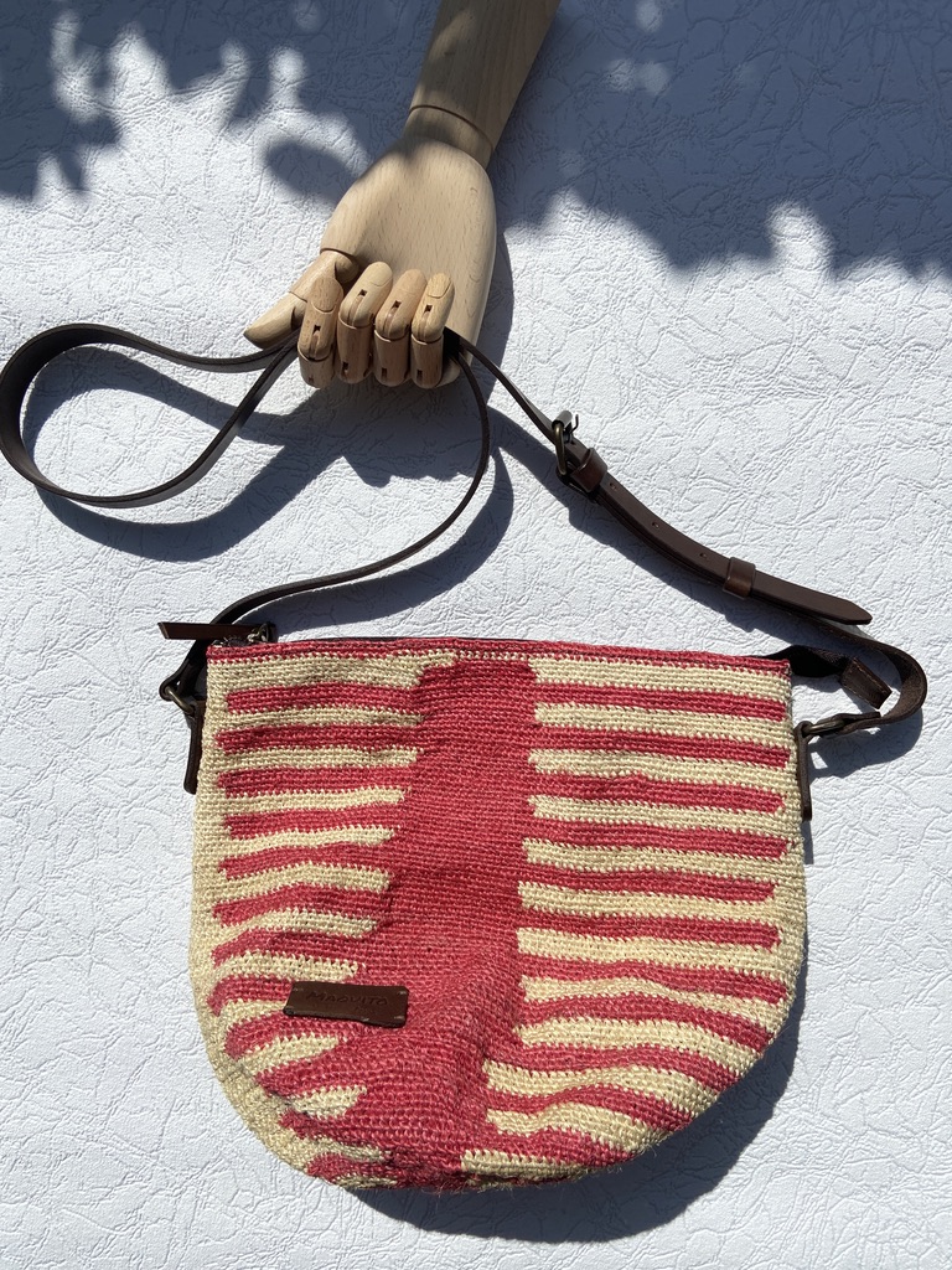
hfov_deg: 53.1
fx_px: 953
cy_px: 635
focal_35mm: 26
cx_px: 476
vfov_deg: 67.3
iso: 32
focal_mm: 4.25
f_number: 1.8
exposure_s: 1/8197
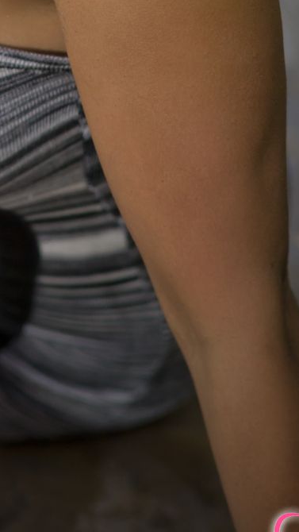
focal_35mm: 432
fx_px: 6087
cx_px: 46
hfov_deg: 2.8
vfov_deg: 5.0
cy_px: -154
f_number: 3.5
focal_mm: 135
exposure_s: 1/750
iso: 320
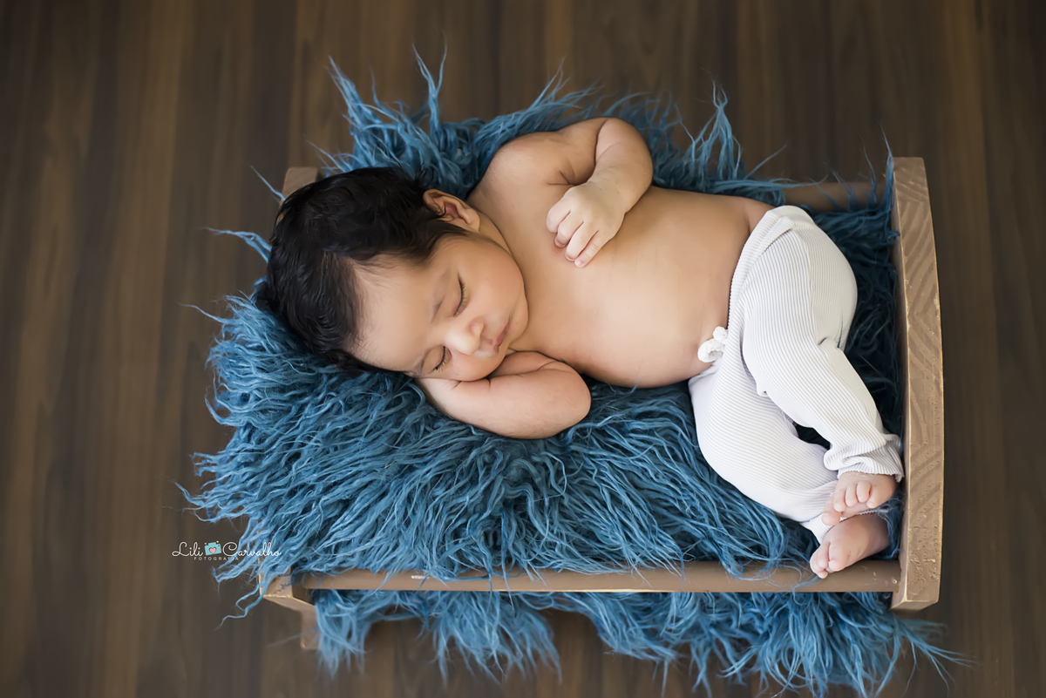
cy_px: 349
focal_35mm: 50
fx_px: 1453
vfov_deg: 27.0
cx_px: 523
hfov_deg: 39.6
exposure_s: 1/160
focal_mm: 50
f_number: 3.2
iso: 1600
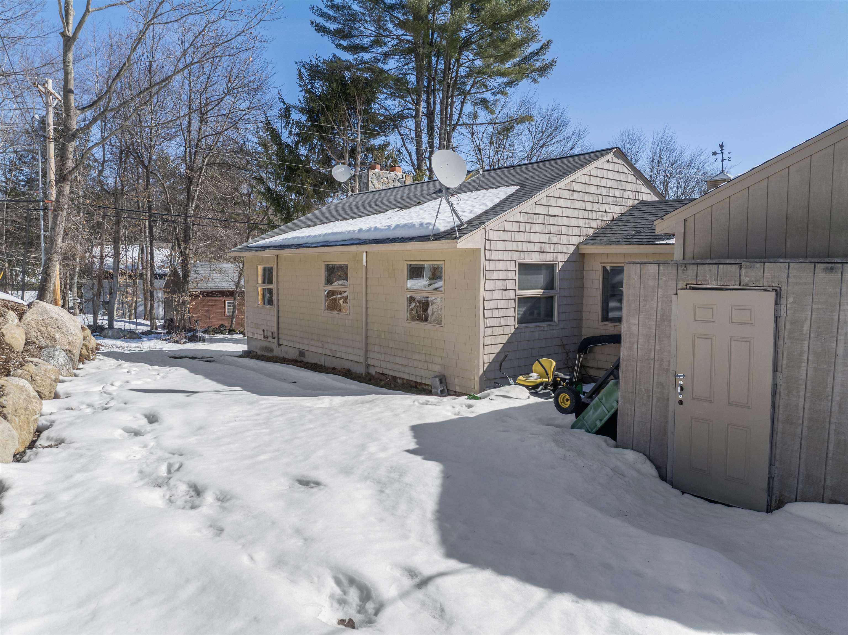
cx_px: 424
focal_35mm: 24
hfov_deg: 71.6
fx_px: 588
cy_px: 318
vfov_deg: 56.8
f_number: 2.8
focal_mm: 12.29
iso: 130
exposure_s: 1/3200
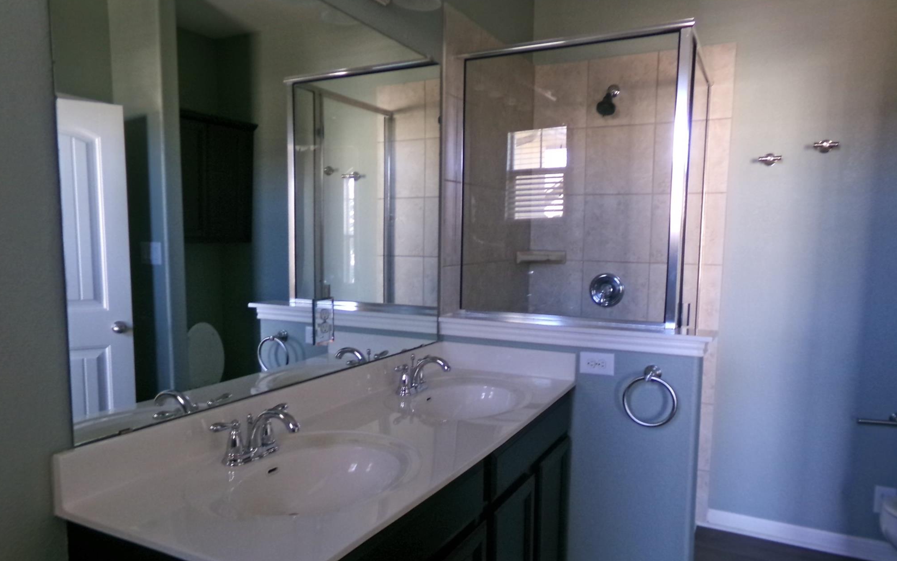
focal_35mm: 26
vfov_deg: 47.5
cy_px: 304
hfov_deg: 70.4
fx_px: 636
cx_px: 445
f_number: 3.7
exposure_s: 1/17
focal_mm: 4.3
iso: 485
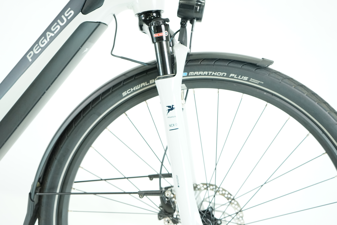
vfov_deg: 35.1
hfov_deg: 50.7
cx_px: 168
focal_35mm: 38
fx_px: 356
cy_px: 112
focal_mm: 38
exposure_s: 1/200
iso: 2500
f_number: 4
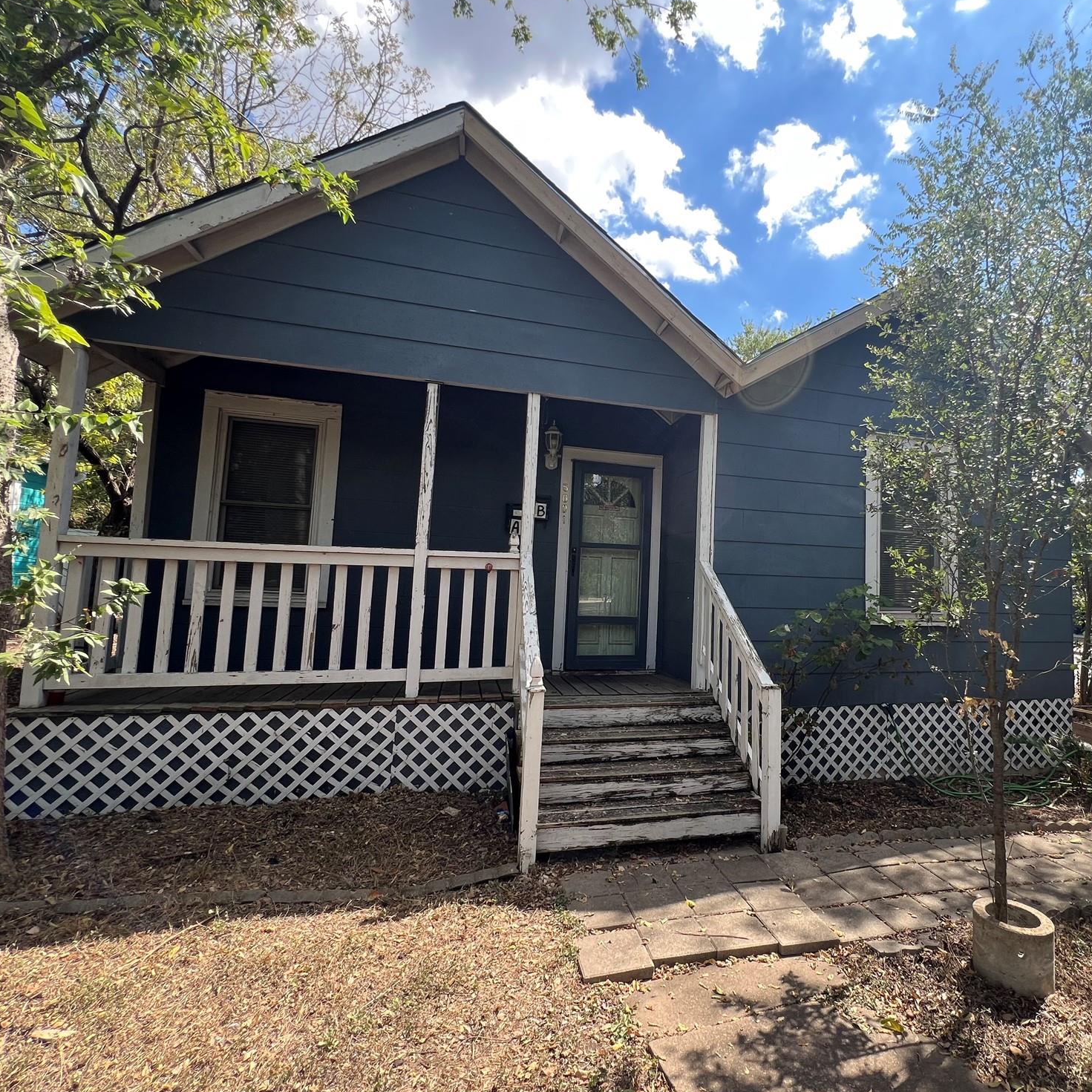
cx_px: 663
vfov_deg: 87.4
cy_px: 536
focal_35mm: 16
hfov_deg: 86.2
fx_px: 571
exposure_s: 1/396
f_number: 1.8
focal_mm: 1.57
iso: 32
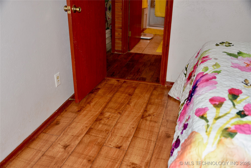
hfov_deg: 55.8
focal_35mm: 34
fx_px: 237
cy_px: 84
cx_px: 126
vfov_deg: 38.9
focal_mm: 34
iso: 320
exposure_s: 1/60
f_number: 3.8
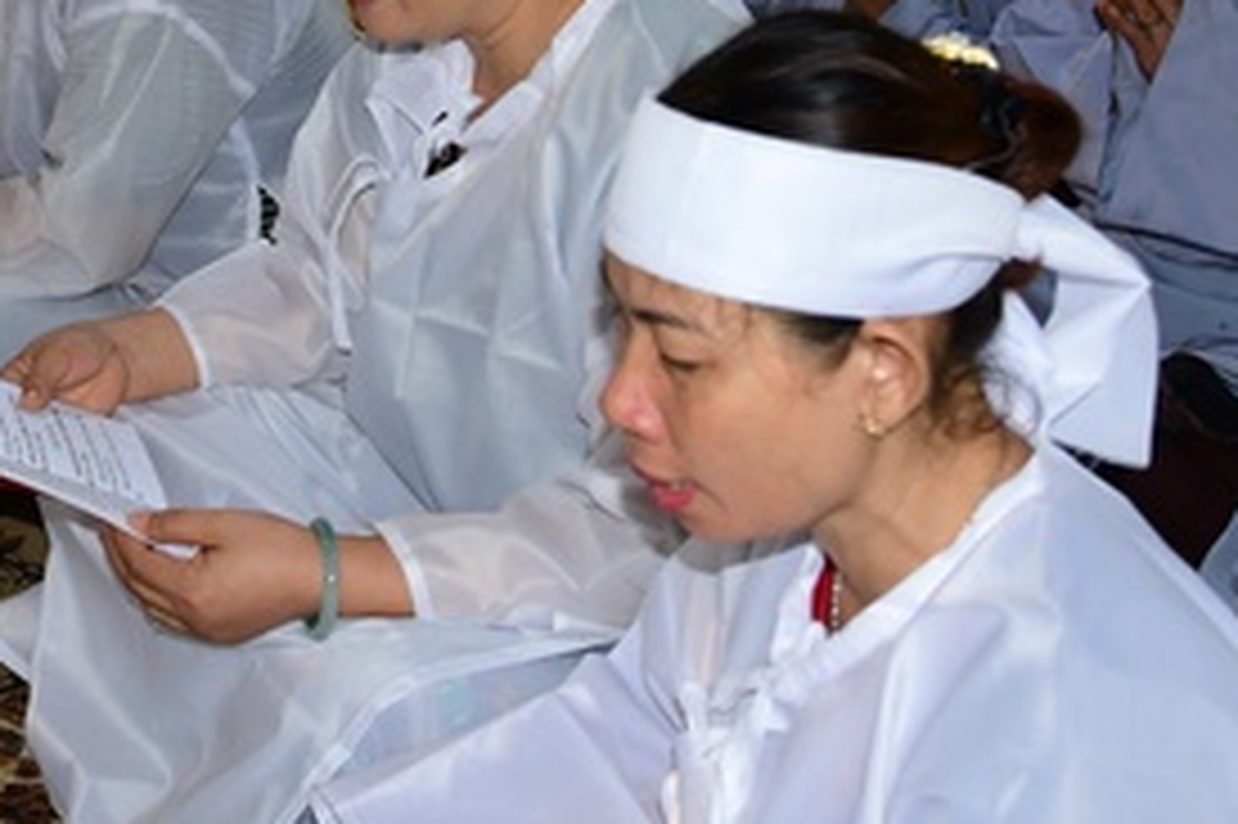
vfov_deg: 18.3
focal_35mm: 71
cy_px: -126
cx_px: 144
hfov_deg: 27.5
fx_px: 2440
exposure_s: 1/80
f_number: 5
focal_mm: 30
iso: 500
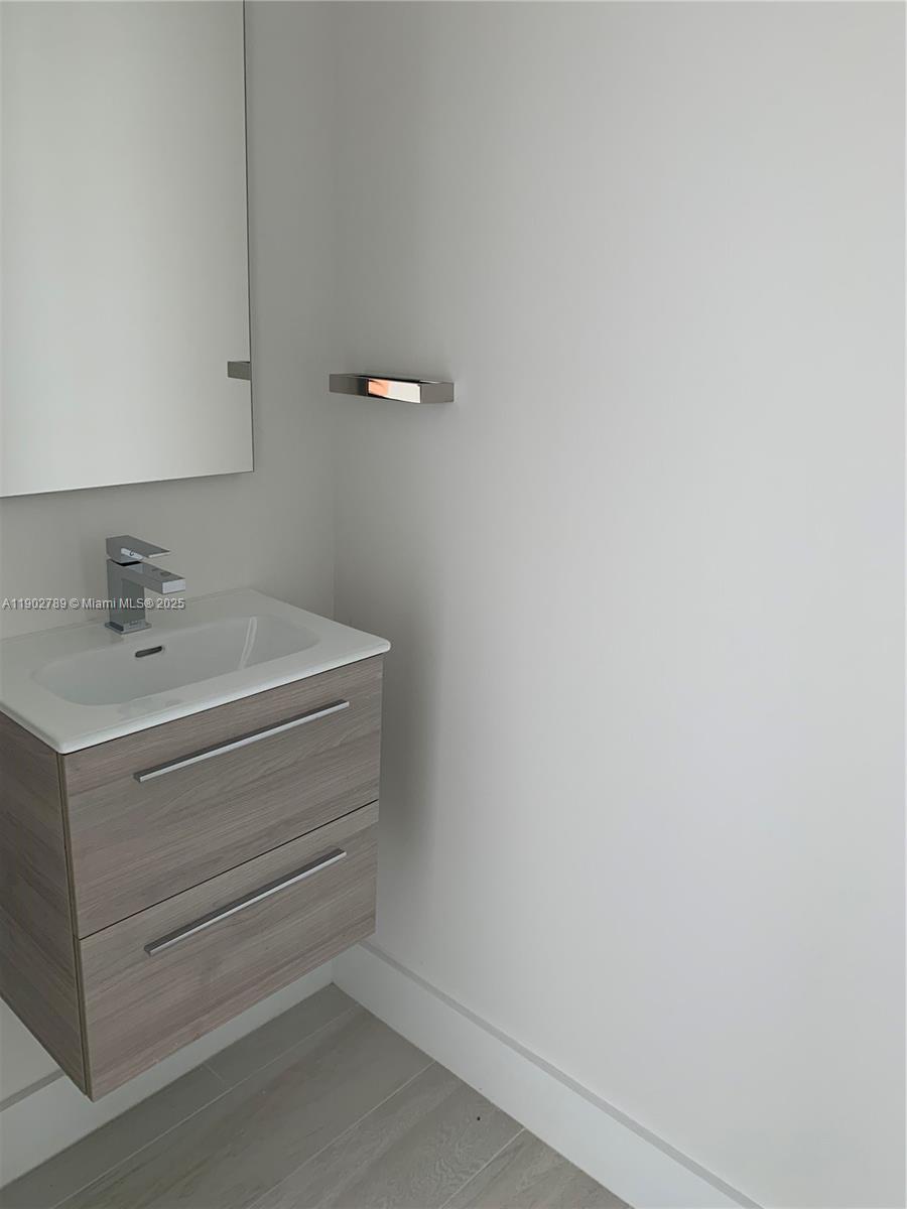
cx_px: 454
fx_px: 908
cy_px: 604
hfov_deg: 53.1
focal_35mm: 26
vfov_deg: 67.3
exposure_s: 1/83
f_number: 1.8
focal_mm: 4.25
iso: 100
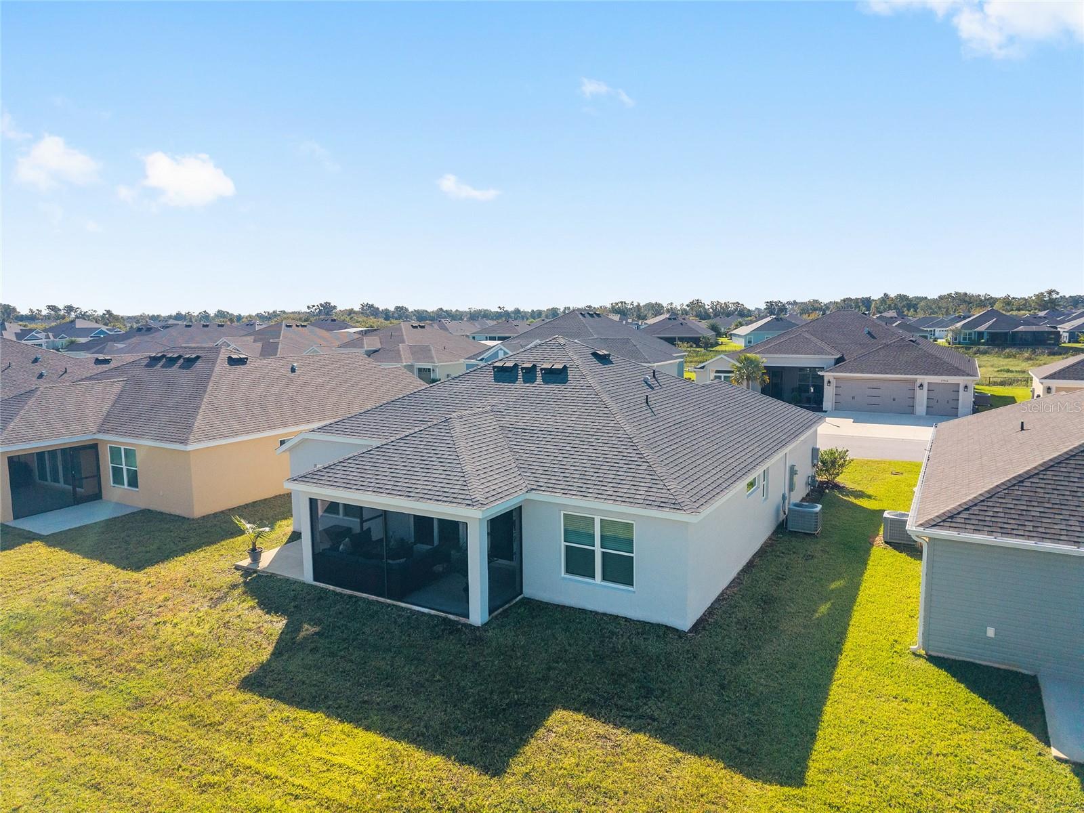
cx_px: 542
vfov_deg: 56.8
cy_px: 406
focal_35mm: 24
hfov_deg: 71.6
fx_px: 752
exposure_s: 1/8000
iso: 170
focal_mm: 8.67
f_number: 1.8
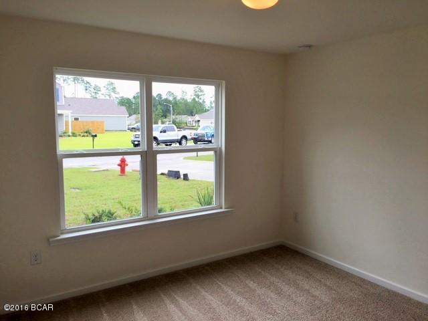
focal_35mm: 29
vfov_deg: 48.2
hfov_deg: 61.7
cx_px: 214
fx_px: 359
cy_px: 160
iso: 25
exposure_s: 1/232
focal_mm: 4.15
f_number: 2.2
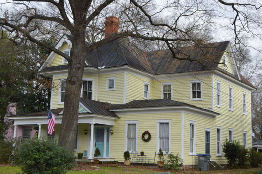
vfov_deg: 25.7
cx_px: 131
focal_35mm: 52
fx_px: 382
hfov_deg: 37.9
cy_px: 87
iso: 100
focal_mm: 35
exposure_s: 1/160
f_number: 6.3
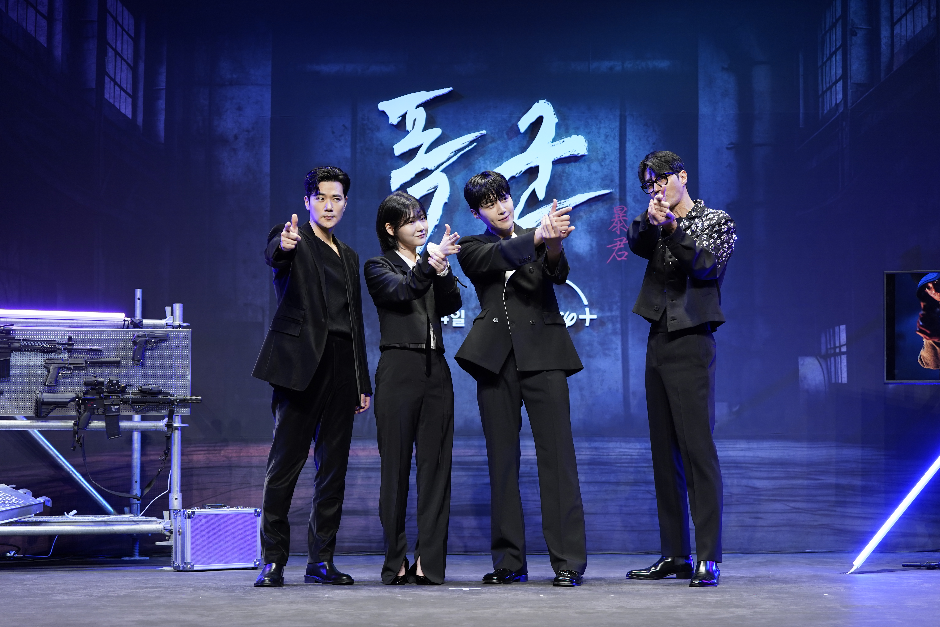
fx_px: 1828
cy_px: 314
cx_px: 470
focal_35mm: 70
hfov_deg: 28.8
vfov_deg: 19.5
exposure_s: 1/125
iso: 640
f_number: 2.8
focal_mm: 70
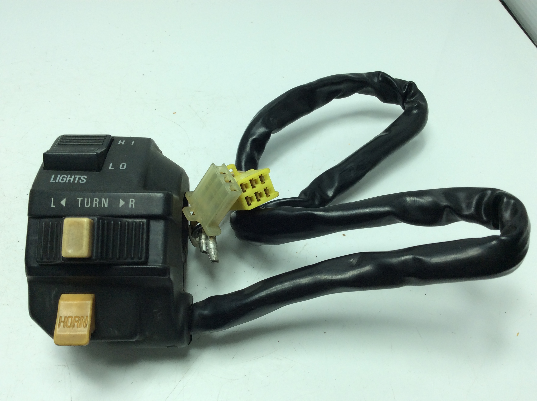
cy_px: 200
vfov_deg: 44.1
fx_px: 496
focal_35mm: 32
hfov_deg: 56.9
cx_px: 268
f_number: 2.4
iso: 32
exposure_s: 1/353
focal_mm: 3.3
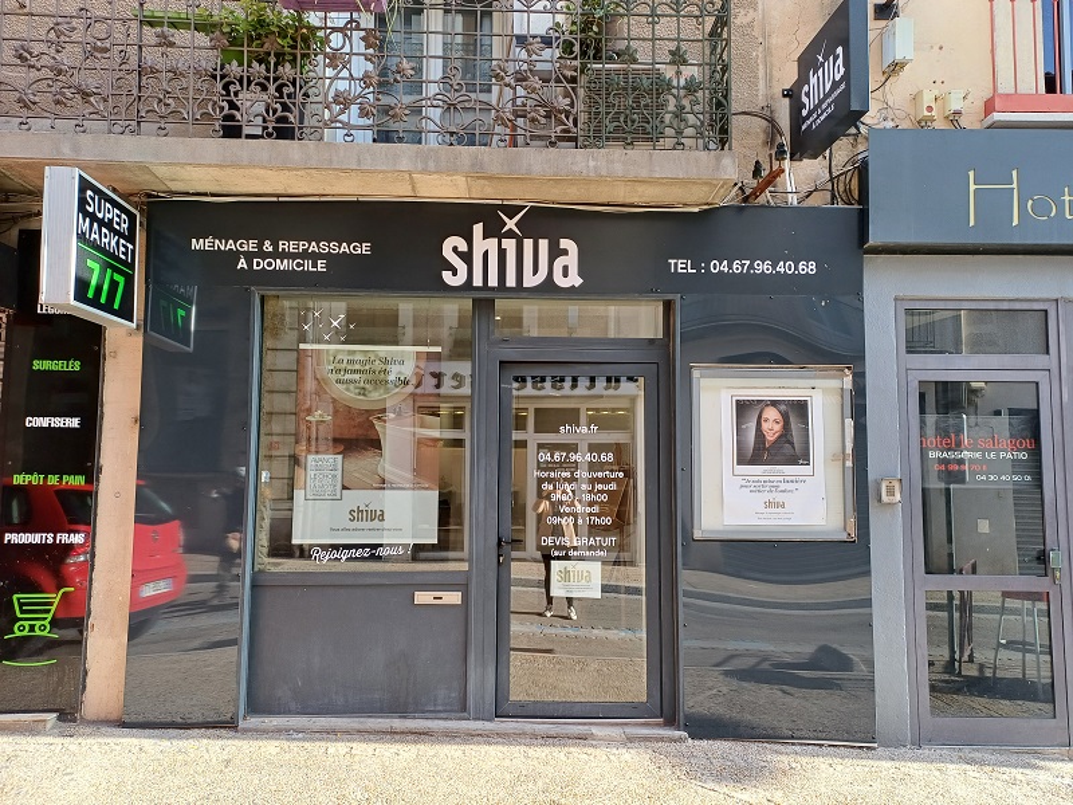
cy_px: 402
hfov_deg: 69.4
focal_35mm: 25
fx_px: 775
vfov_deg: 54.9
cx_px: 536
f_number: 1.8
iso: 50
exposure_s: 1/130
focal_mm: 4.65
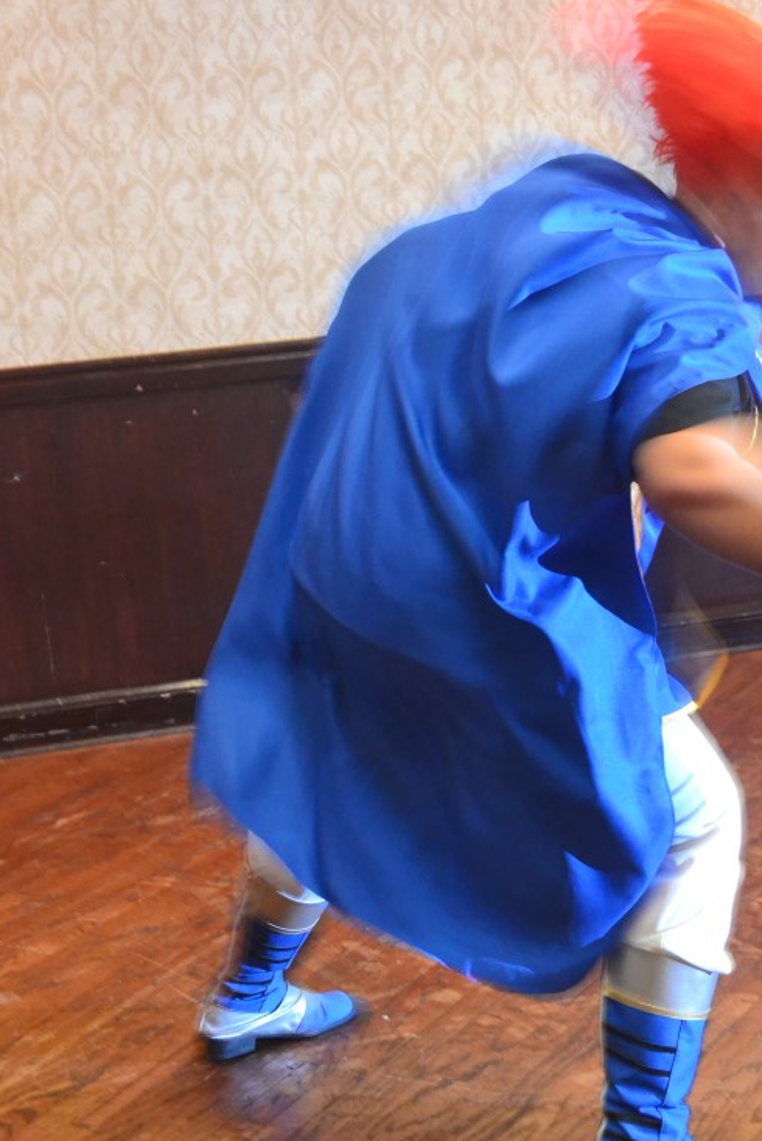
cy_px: 530
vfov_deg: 25.3
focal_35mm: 80
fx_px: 2537
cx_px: 358
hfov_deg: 17.1
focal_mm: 34
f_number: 5
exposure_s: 1/20
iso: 3200
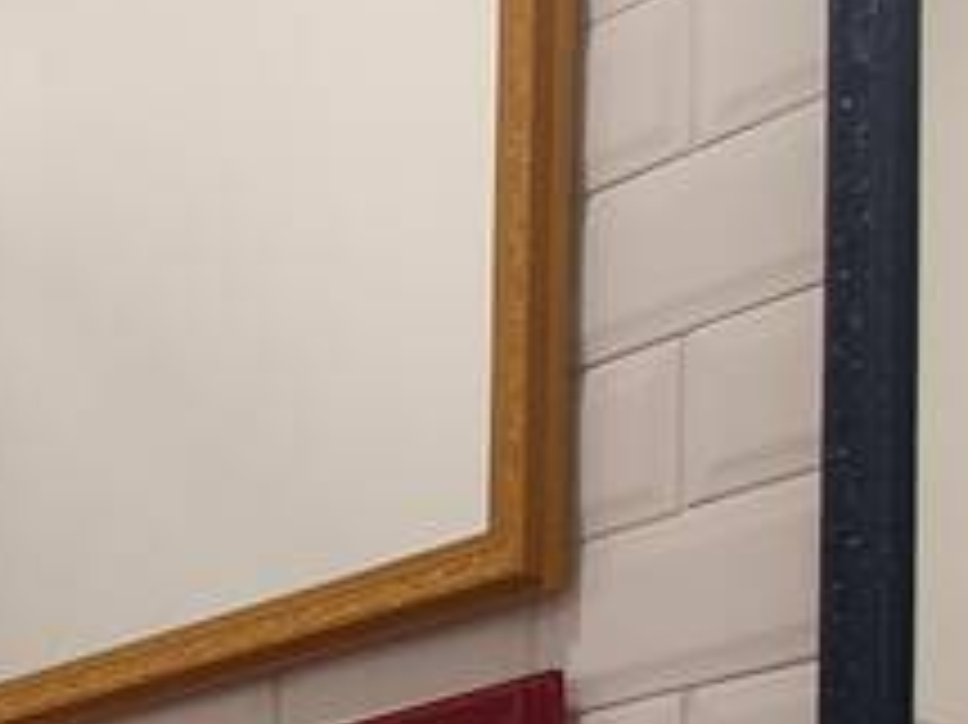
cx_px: -392
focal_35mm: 87
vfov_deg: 15.3
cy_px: 1183
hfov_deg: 20.1
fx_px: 2432
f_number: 2.2
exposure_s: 1/60
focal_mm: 1.8
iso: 50
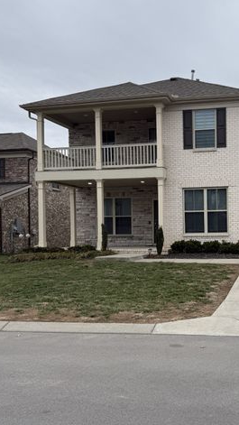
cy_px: 242
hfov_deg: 30.6
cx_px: 215
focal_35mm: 37
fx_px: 417
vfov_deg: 53.8
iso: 80
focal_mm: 6.76
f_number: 1.78
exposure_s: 1/868
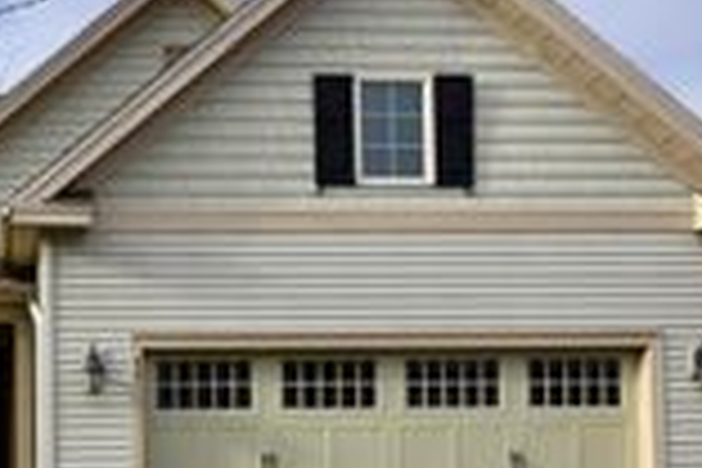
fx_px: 877
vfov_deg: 28.6
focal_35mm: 45
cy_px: 430
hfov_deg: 39.1
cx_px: 18
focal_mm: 14
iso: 800
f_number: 13
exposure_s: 1/640
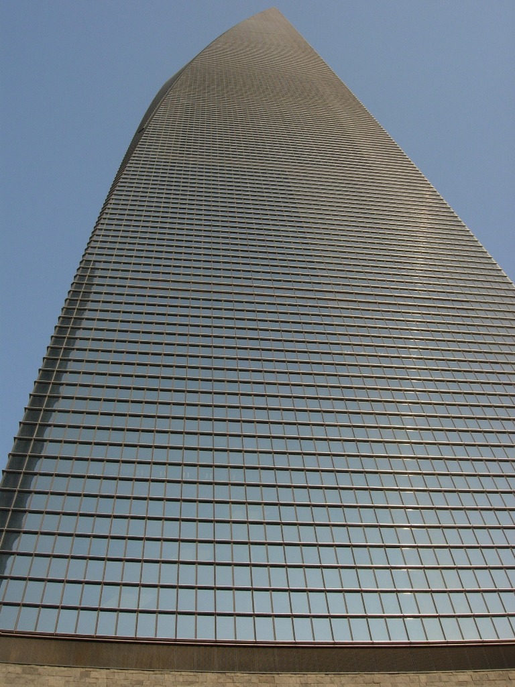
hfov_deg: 37.7
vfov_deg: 49.0
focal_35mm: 38
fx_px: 754
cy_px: 344
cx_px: 258
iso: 79
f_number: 4.8
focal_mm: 7.8
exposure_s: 1/443
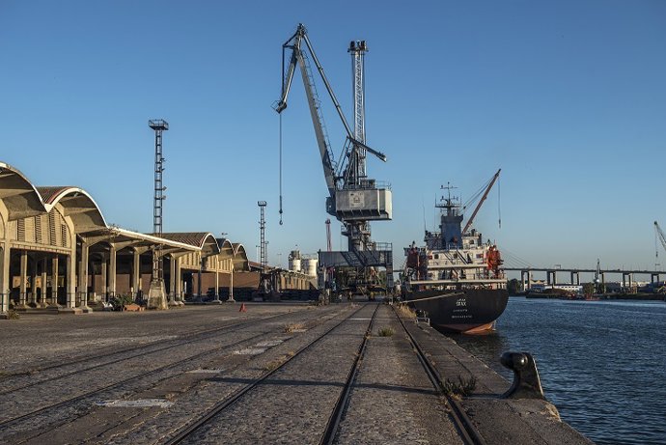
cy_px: 222
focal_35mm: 42
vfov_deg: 31.9
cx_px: 333
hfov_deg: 46.4
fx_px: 777
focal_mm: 42
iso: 160
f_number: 6.3
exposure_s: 1/640
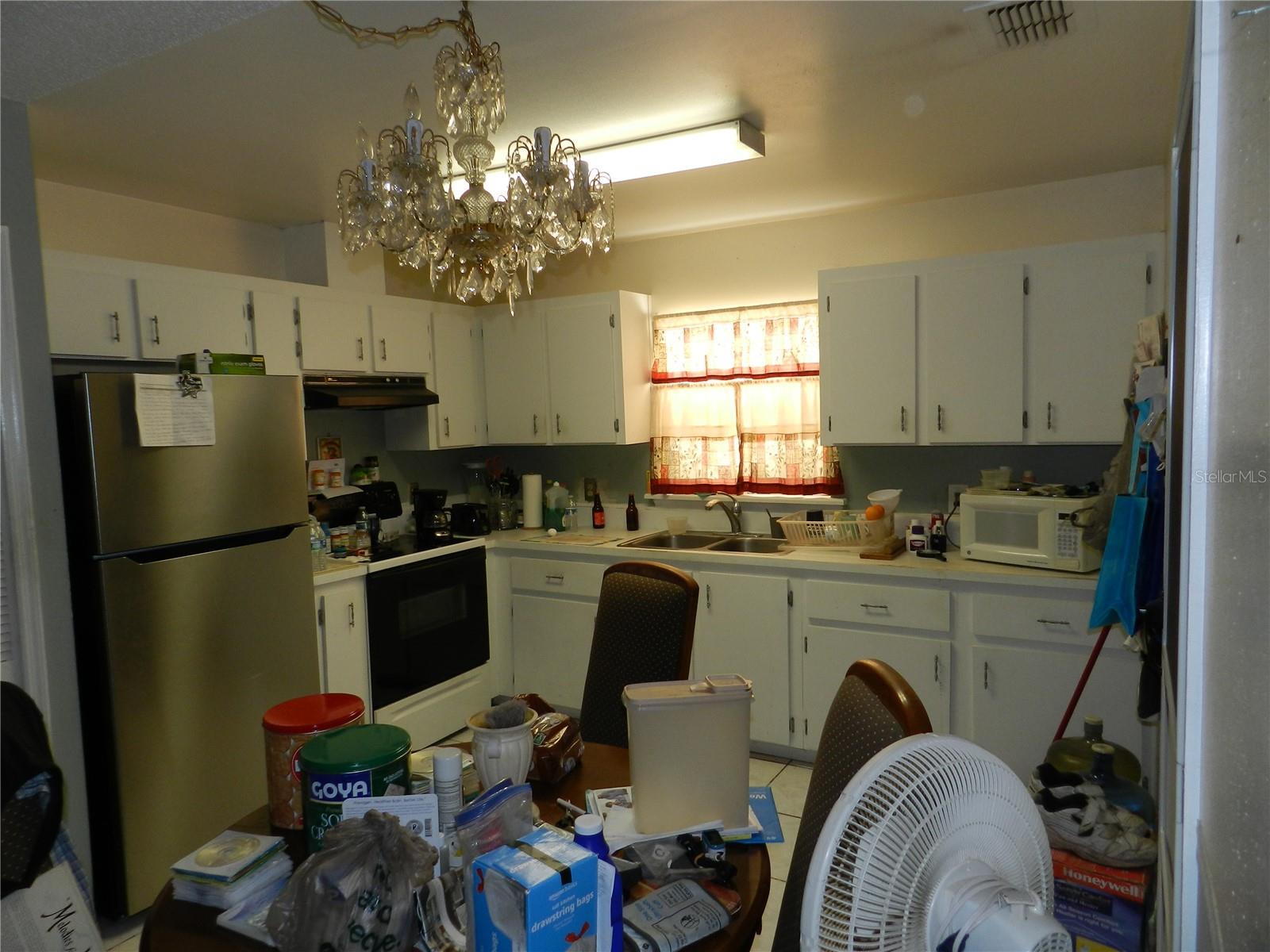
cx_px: 635
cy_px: 476
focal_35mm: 23
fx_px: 844
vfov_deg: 58.9
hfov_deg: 73.9
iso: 160
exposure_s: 1/40
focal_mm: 4
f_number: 3.4
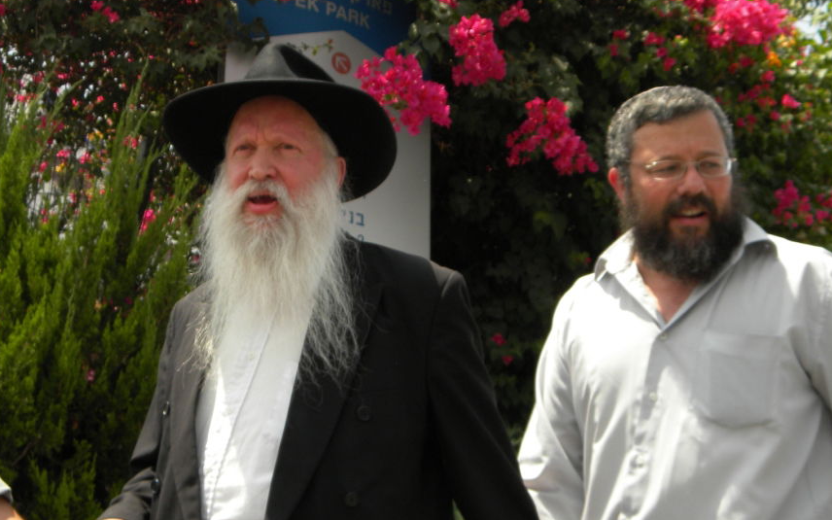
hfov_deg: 38.9
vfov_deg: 24.8
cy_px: 304
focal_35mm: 52
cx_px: 408
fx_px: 1179
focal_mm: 7.3
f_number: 3.8
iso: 80
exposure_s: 1/545
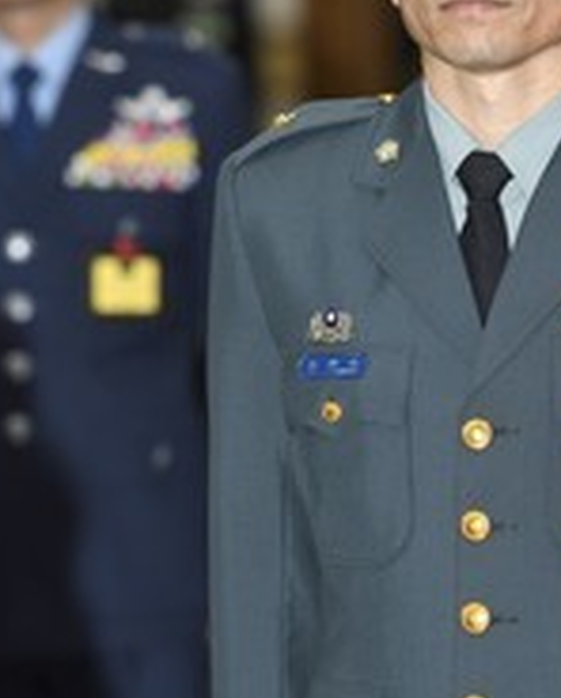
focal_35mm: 355
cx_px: 516
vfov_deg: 5.4
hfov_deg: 4.4
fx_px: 7344
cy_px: 398
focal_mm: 155
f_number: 4
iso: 800
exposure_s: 1/100
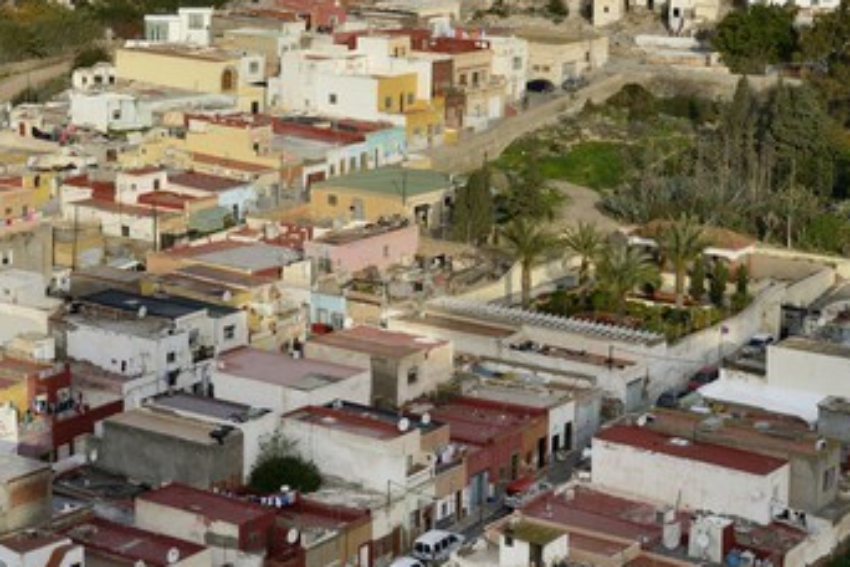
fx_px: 2030
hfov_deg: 23.6
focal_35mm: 86
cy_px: 266
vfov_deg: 15.9
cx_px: 415
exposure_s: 1/200
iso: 200
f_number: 11
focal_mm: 70
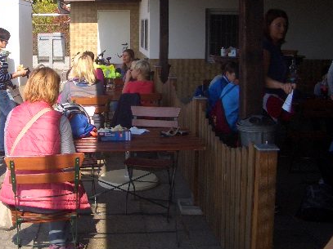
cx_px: 110
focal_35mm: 55
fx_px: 529
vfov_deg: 26.3
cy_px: 72
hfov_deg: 34.6
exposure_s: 1/640
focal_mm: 5.8
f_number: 2.6
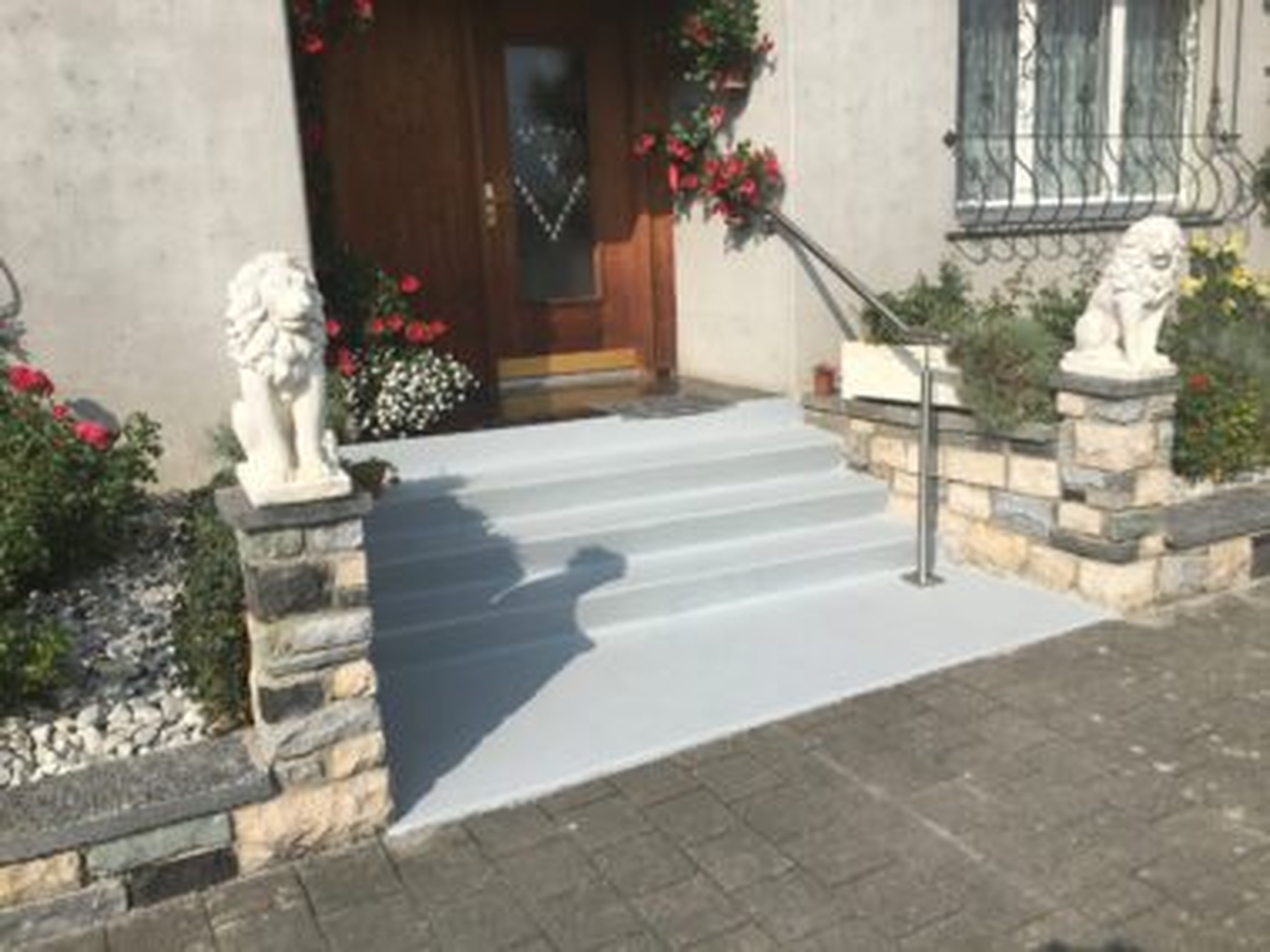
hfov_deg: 61.7
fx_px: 1064
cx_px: 635
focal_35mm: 29
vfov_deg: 48.2
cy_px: 476
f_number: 2.2
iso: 25
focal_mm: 4.15
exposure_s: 1/2137
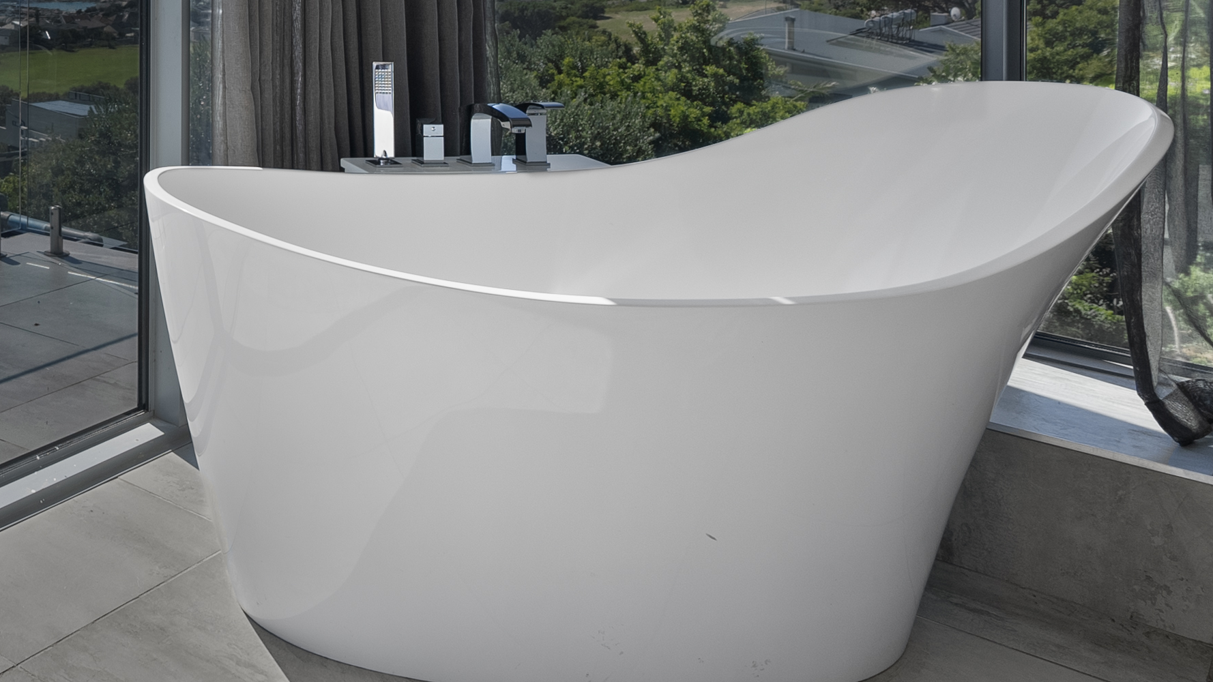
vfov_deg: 26.6
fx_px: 1287
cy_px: -119
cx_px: -96
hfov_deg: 41.2
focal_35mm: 40
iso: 320
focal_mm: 16
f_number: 6.3
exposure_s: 1/125
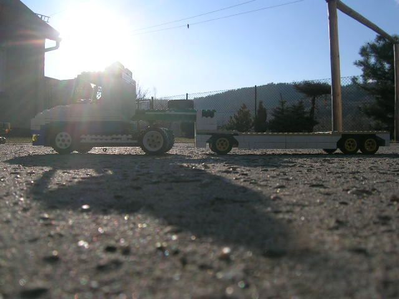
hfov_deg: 52.6
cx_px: 200
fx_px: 403
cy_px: 150
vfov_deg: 40.7
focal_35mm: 35
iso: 50
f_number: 4.8
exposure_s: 1/812
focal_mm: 5.4
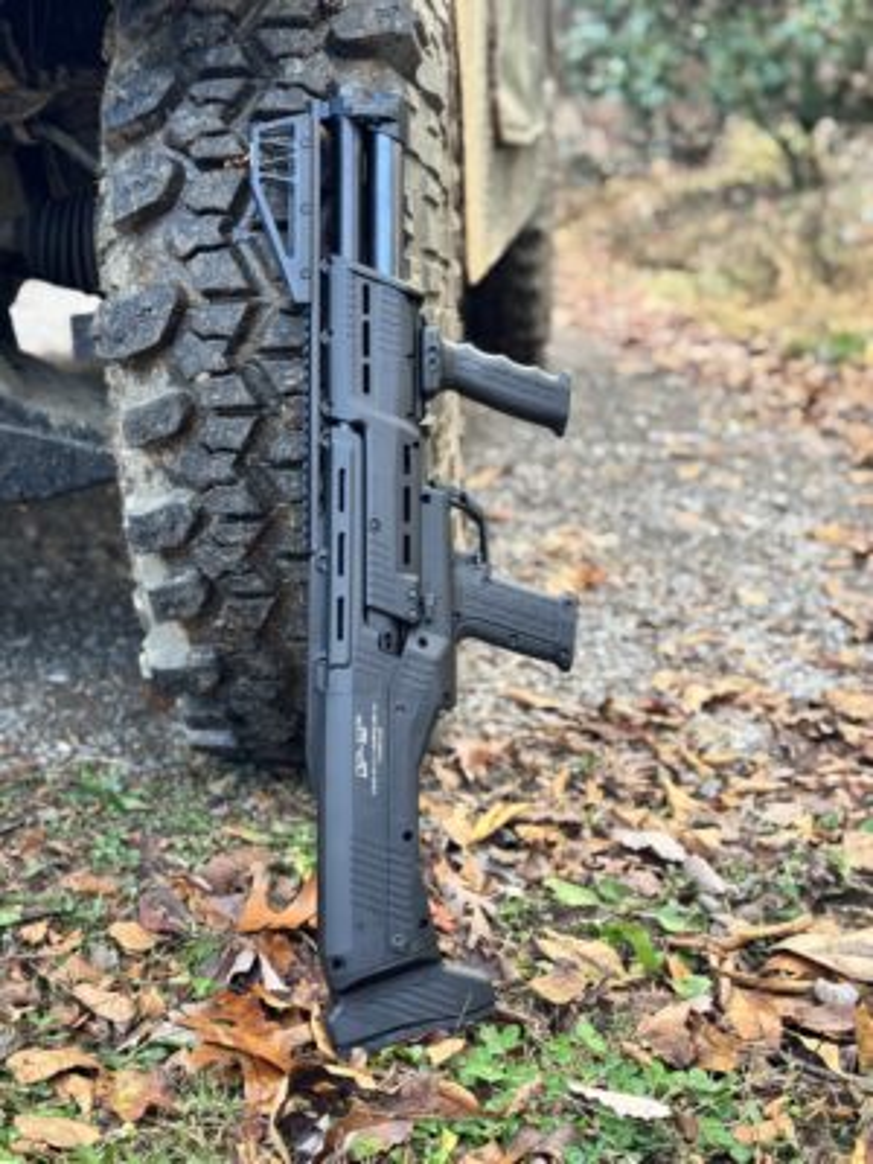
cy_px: 582
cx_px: 436
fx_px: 1614
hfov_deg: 30.3
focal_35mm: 48
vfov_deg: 39.7
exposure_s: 1/90
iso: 100
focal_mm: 6.76
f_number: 1.78
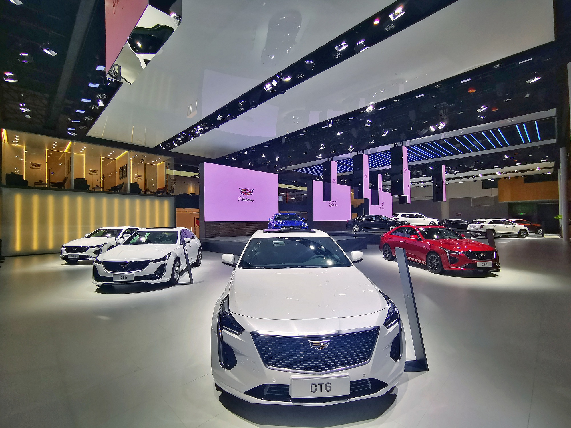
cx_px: 286
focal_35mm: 16
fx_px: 264
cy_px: 214
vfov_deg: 78.1
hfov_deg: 94.5
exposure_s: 1/141
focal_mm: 2.35
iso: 50
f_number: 2.2
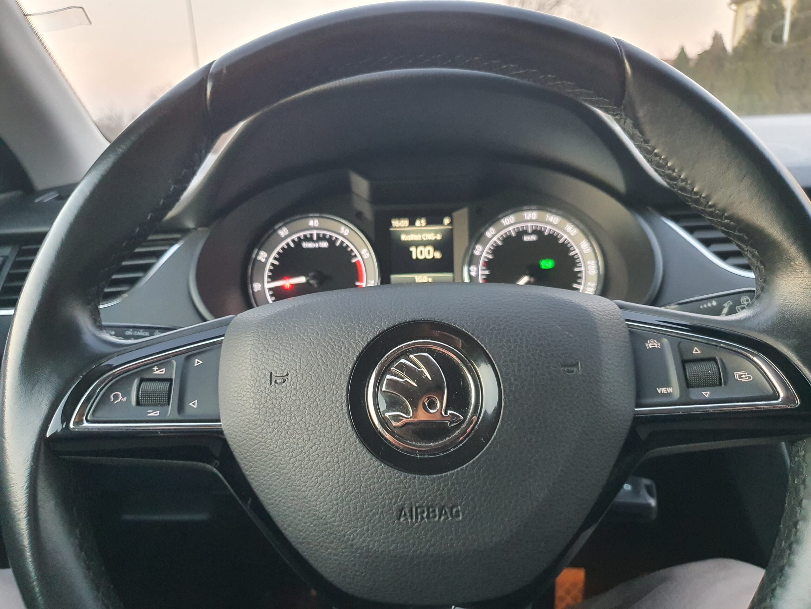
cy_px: 304
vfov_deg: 53.1
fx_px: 609
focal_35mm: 26
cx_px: 406
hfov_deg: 67.3
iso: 500
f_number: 1.5
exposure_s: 1/50
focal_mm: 4.3
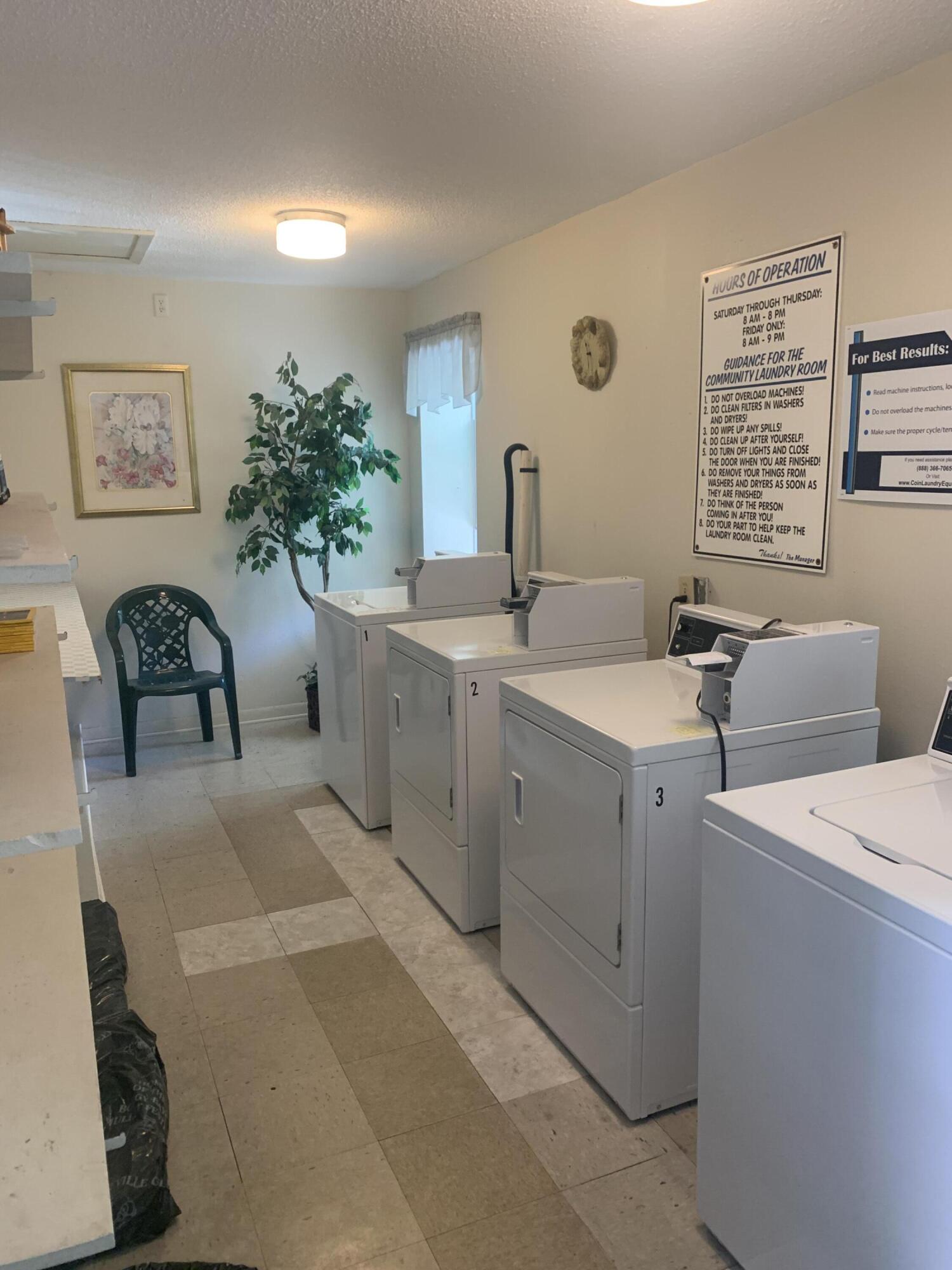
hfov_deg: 53.1
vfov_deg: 67.3
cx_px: 476
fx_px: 953
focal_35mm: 26
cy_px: 635
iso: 160
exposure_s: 1/60
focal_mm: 4.25
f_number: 1.8
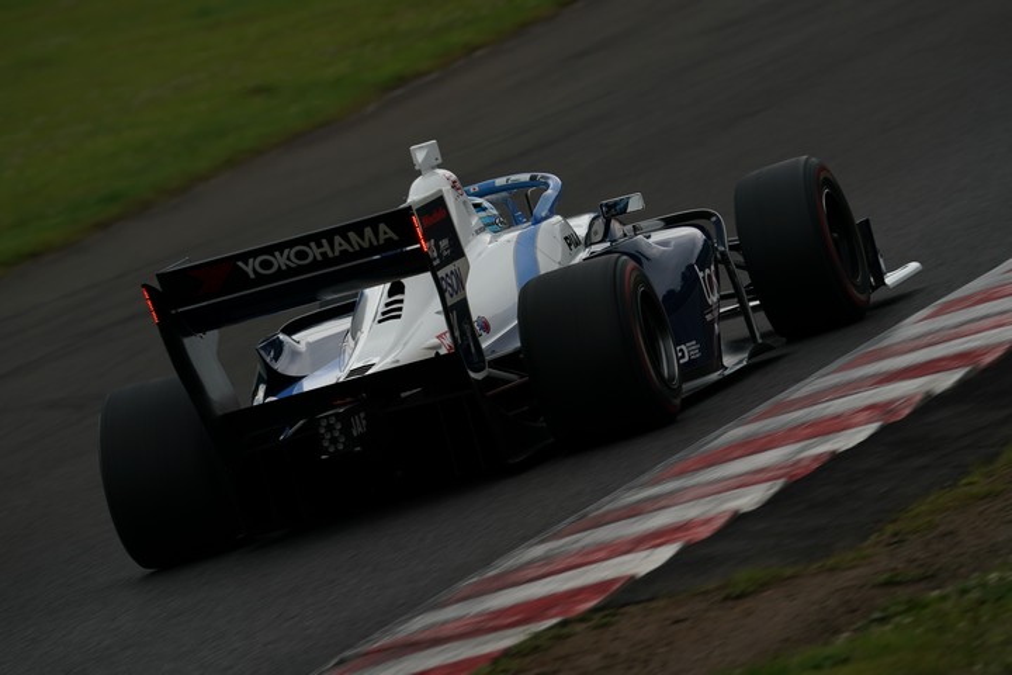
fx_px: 16865
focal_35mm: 600
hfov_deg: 3.4
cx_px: 506
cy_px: 338
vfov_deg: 2.3
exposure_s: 1/400
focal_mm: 600
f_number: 11
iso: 400
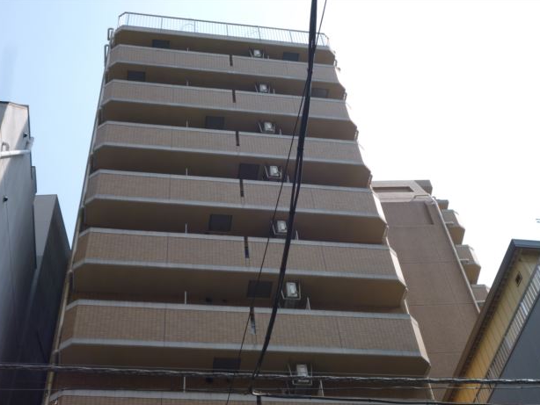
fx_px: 780
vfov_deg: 29.1
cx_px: 269
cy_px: 208
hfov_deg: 38.2
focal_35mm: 50
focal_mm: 8.6
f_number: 4
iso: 100
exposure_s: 1/500
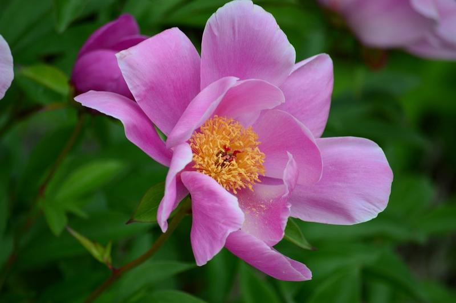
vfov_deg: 4.6
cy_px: 152
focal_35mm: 300
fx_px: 3797
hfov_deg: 6.9
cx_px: 228
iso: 100
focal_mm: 200
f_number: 5.6
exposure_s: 1/125
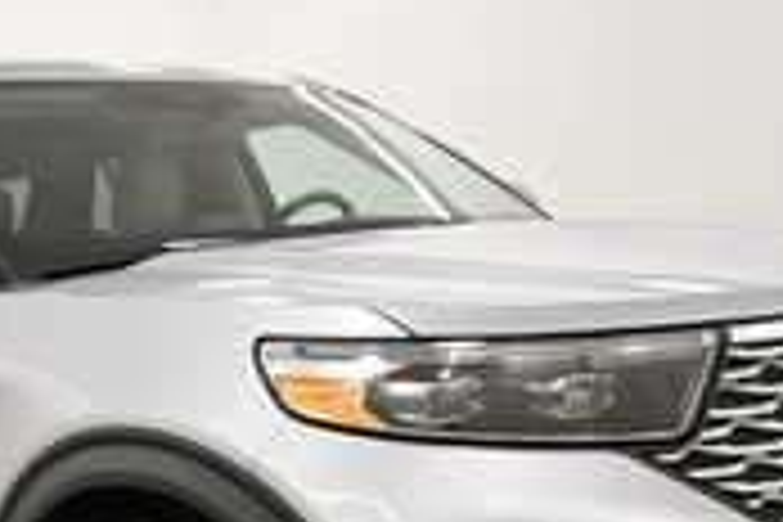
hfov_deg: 29.2
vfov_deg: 19.2
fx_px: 1501
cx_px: 306
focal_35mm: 69
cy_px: 506
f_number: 5.6
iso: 800
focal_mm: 20
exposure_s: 1/160
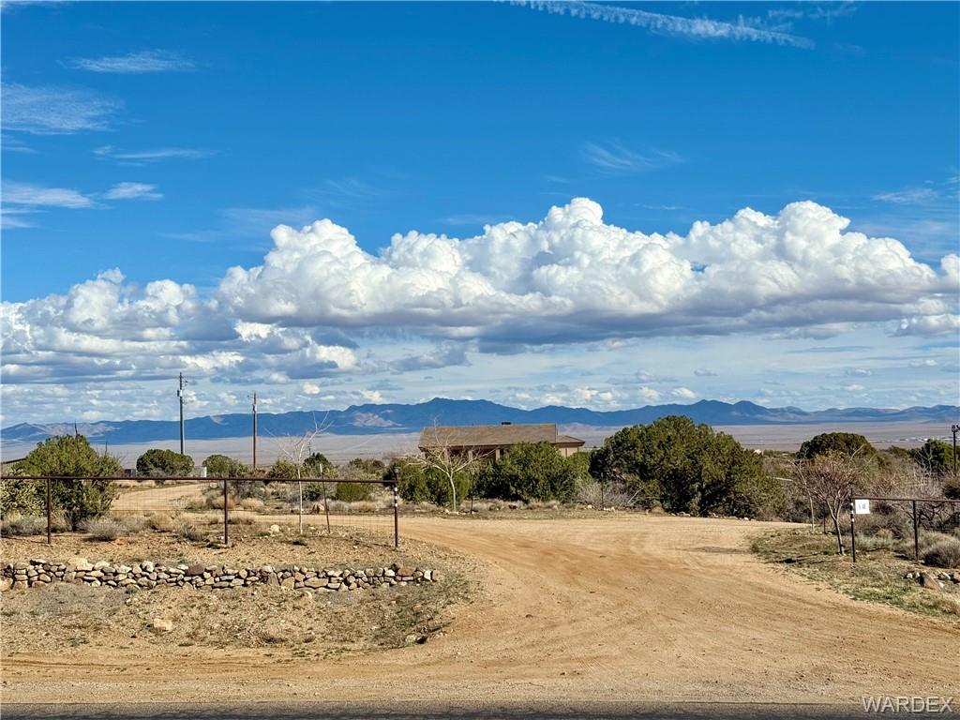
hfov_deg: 39.7
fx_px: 1331
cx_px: 480
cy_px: 360
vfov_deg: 30.3
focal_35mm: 48
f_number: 1.78
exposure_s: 1/11364
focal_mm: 6.76
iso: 64
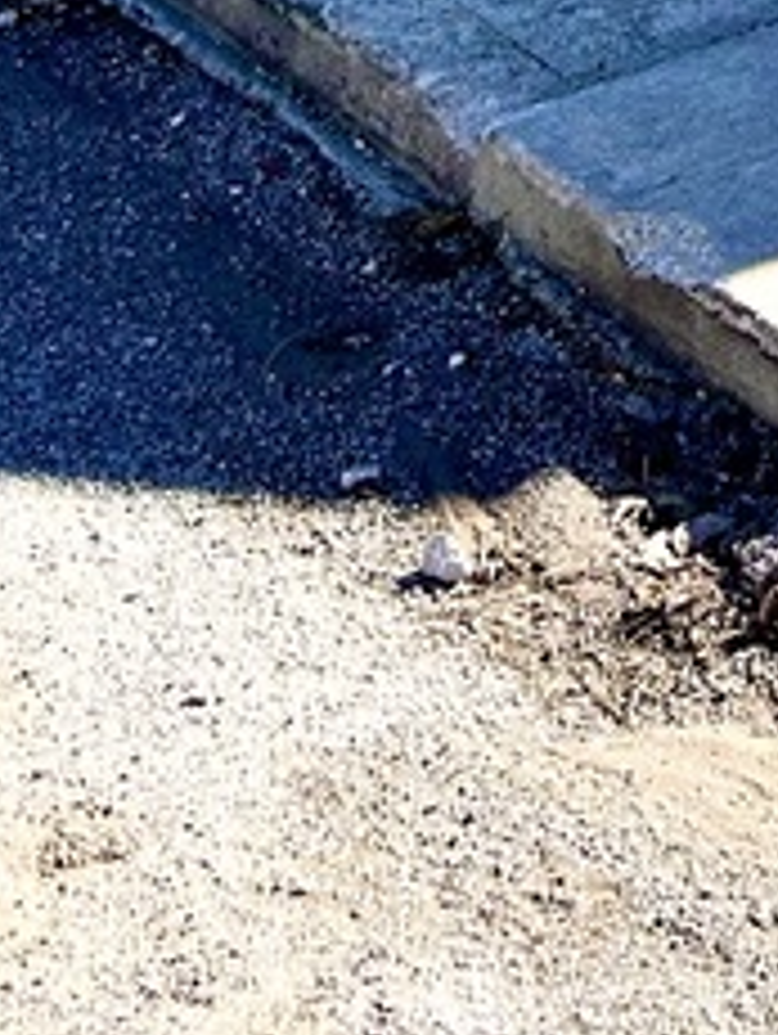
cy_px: -1323
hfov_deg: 11.5
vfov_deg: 12.9
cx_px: 1259
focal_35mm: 122
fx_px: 3649
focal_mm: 5.7
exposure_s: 1/2571
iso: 50
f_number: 1.5
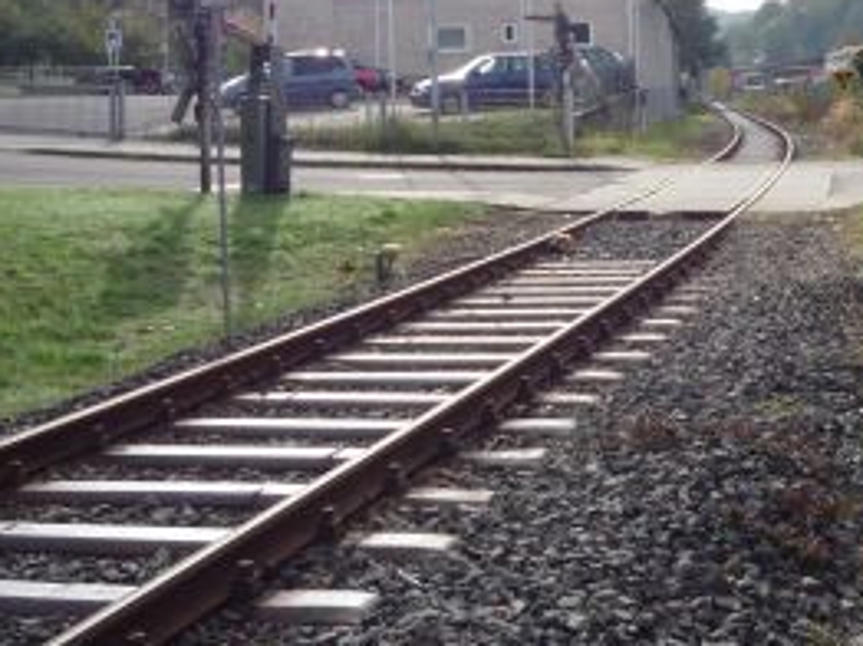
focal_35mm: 66
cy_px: 82
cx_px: 649
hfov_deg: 29.0
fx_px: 1644
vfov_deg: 21.8
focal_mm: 5.2
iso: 100
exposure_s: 1/400
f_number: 4.5
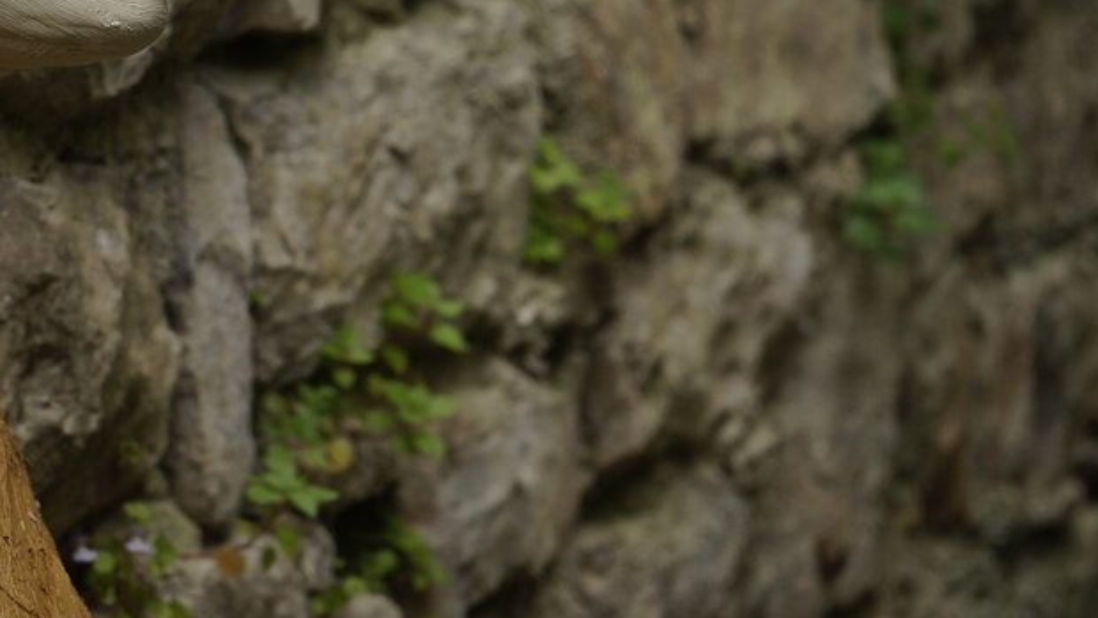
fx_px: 4135
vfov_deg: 8.5
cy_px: 27
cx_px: 85
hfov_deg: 14.9
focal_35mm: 142
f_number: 5.6
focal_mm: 70
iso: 640
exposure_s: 1/80
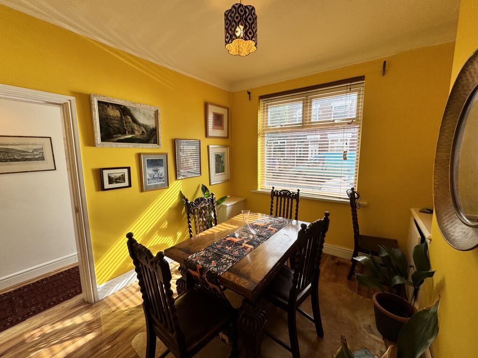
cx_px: 239
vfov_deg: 85.7
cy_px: 179
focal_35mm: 14
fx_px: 193
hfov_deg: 102.1
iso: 40
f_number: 2.2
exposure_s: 1/228
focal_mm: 2.22
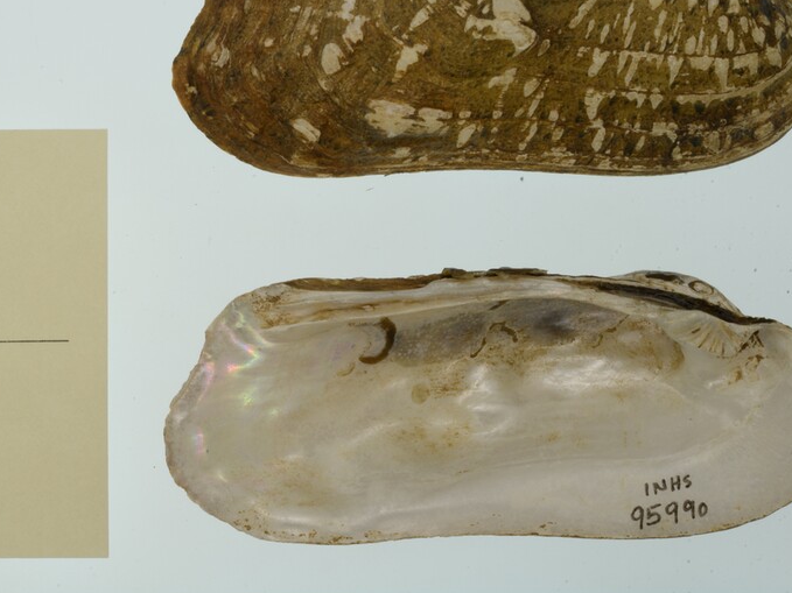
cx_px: 178
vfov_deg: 14.5
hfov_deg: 19.1
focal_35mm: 102
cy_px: 250
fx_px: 2333
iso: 100
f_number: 32
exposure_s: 1/10
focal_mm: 60
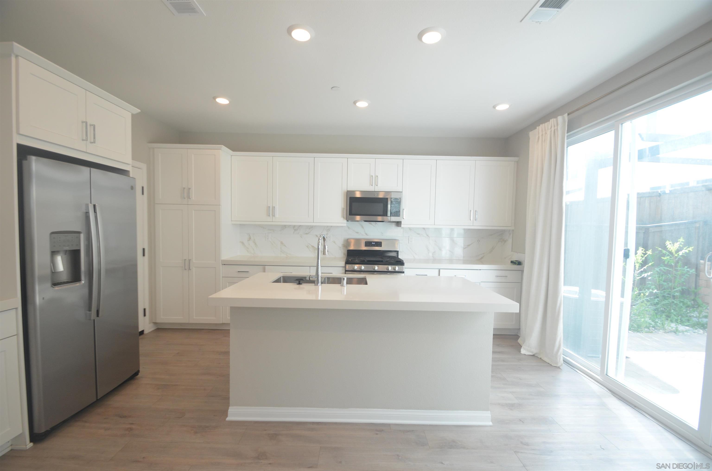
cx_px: 356
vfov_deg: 77.1
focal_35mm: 15
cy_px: 236
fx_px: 296
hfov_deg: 100.5
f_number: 5.6
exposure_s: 1/125
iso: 400
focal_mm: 10
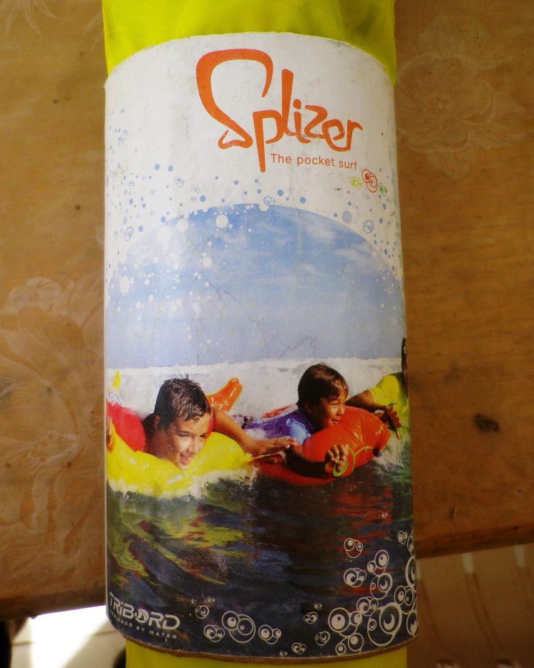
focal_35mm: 30
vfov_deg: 58.8
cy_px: 328
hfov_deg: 48.5
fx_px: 593
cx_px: 265
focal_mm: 5
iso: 80
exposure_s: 1/200
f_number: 3.2
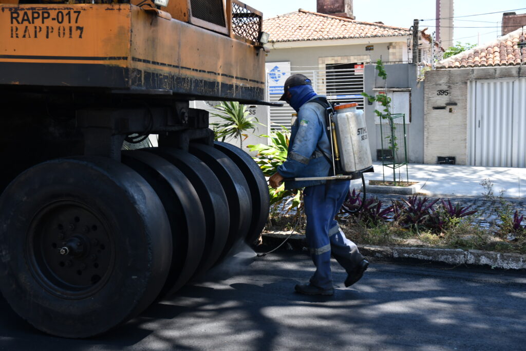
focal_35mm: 51
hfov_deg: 38.9
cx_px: 263
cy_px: 176
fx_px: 745
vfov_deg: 26.5
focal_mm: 34
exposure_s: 1/200
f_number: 5
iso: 100
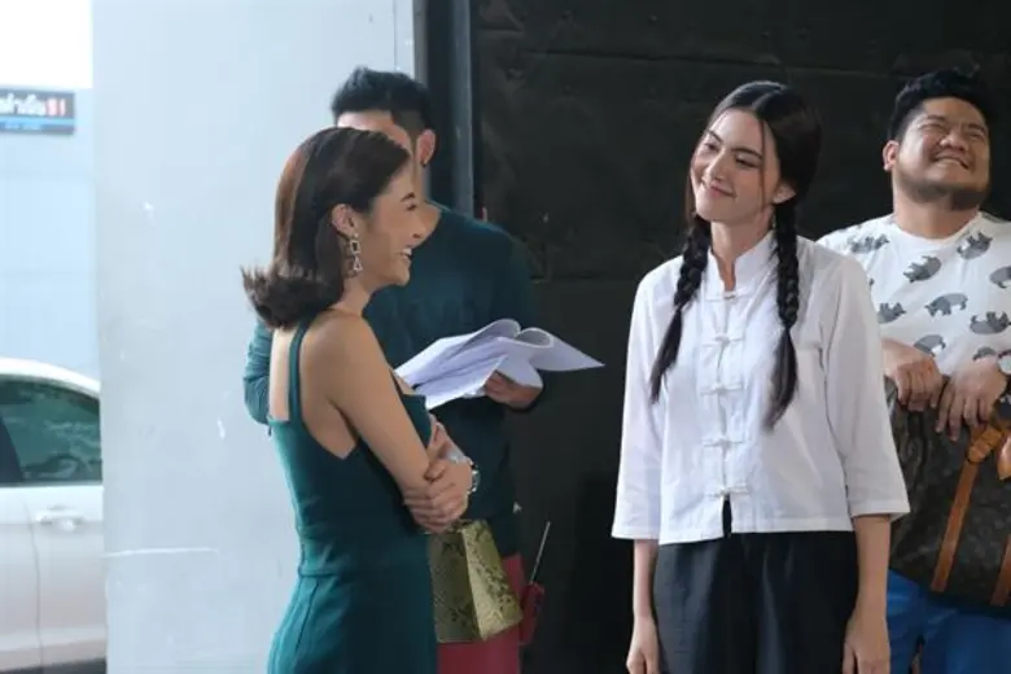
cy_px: 337
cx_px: 506
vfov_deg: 12.1
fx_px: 3173
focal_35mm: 113
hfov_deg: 18.1
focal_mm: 75.4
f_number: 5.6
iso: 4000
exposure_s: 1/160
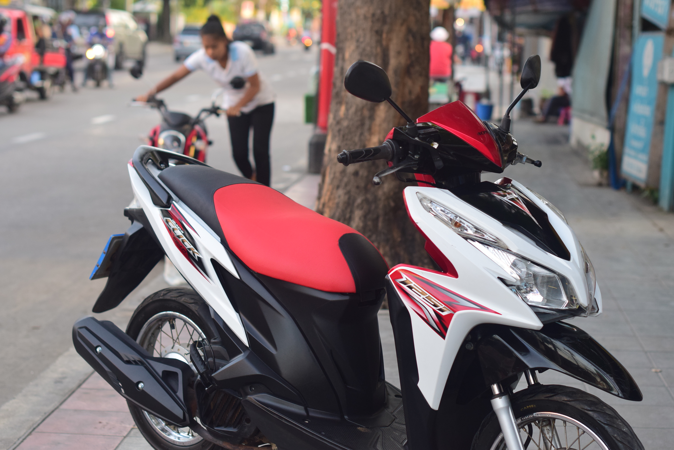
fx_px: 1405
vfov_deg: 18.2
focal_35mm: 75
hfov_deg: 27.0
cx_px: 337
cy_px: 225
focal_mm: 50
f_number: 2.8
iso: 500
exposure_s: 1/400
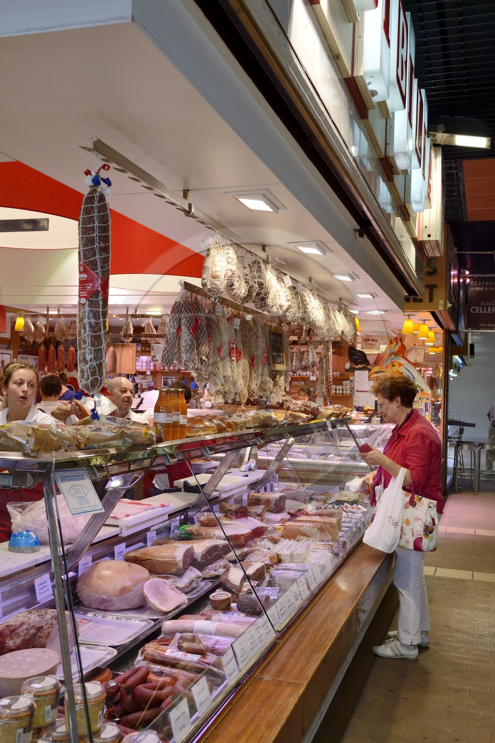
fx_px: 785
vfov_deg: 50.7
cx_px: 248
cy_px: 372
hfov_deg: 35.0
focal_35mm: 38
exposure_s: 1/80
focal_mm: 38
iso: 800
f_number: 6.3
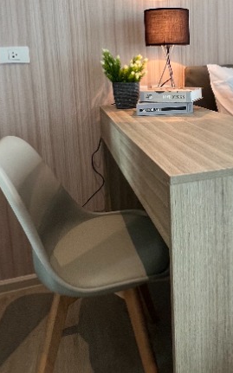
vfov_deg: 57.9
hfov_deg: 38.1
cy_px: 114
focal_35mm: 32
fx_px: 325
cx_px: 183
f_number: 1.8
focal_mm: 1.57
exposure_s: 1/100
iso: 125
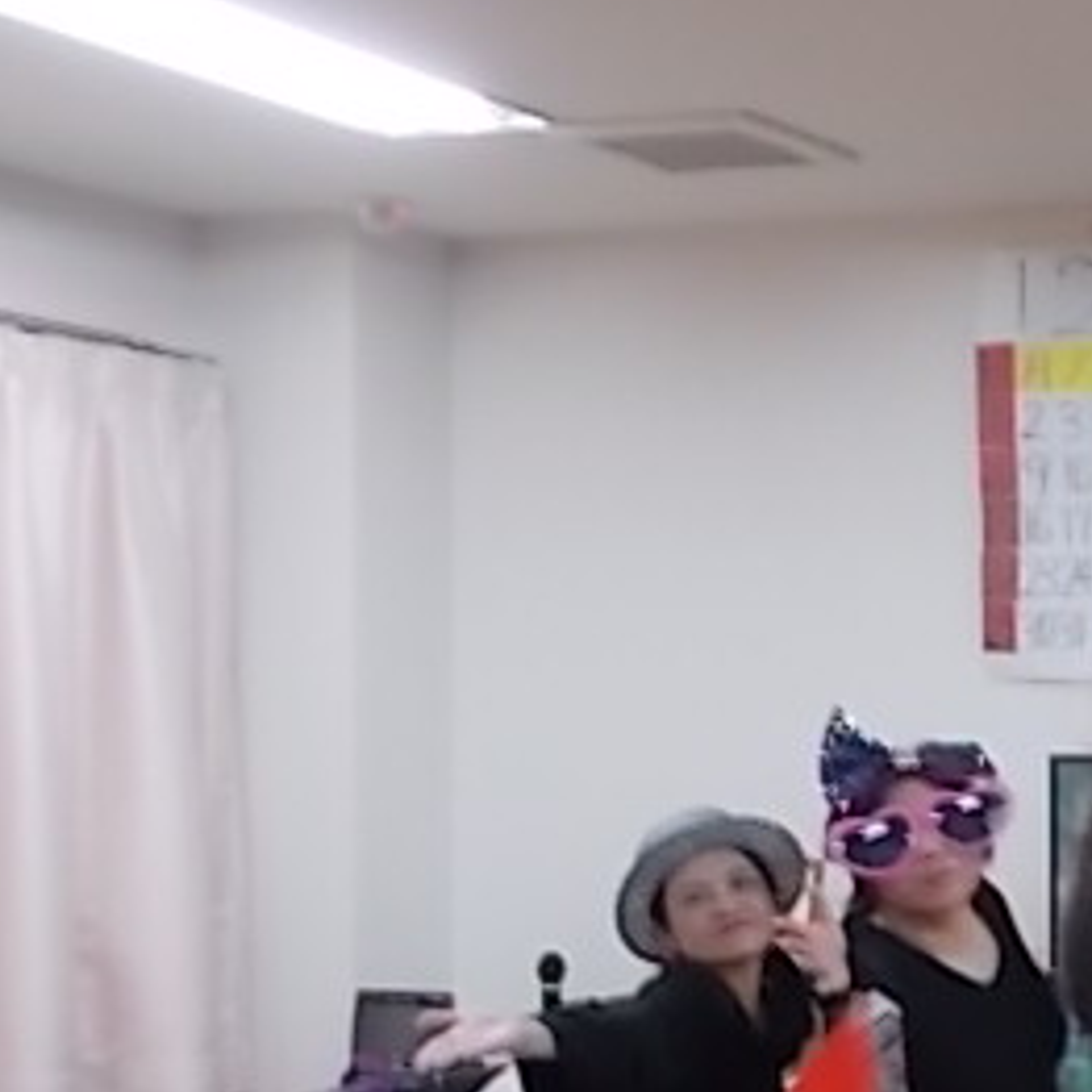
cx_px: 1292
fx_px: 3391
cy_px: 867
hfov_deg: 17.5
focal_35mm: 95
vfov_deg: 18.1
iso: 200
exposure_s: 1/15
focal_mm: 7.9
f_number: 4.2
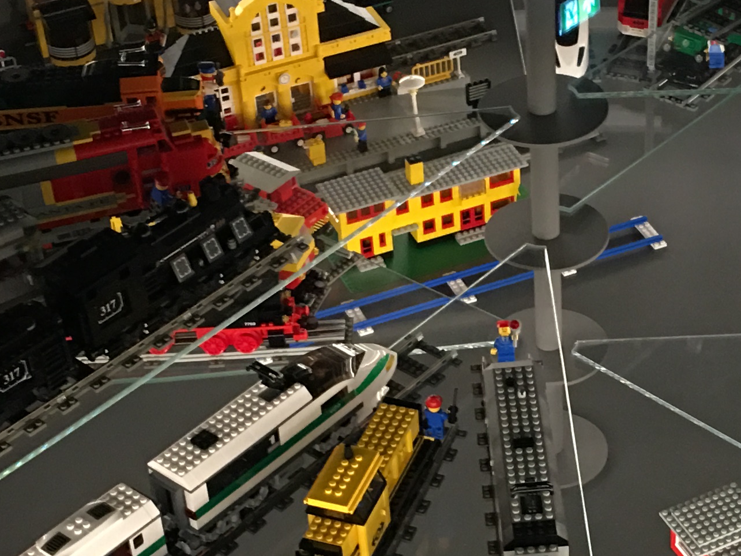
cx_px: 526
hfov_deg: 21.4
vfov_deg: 16.2
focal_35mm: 91
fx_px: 1948
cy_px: 413
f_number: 2.2
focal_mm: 4.15
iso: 100
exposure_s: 1/10
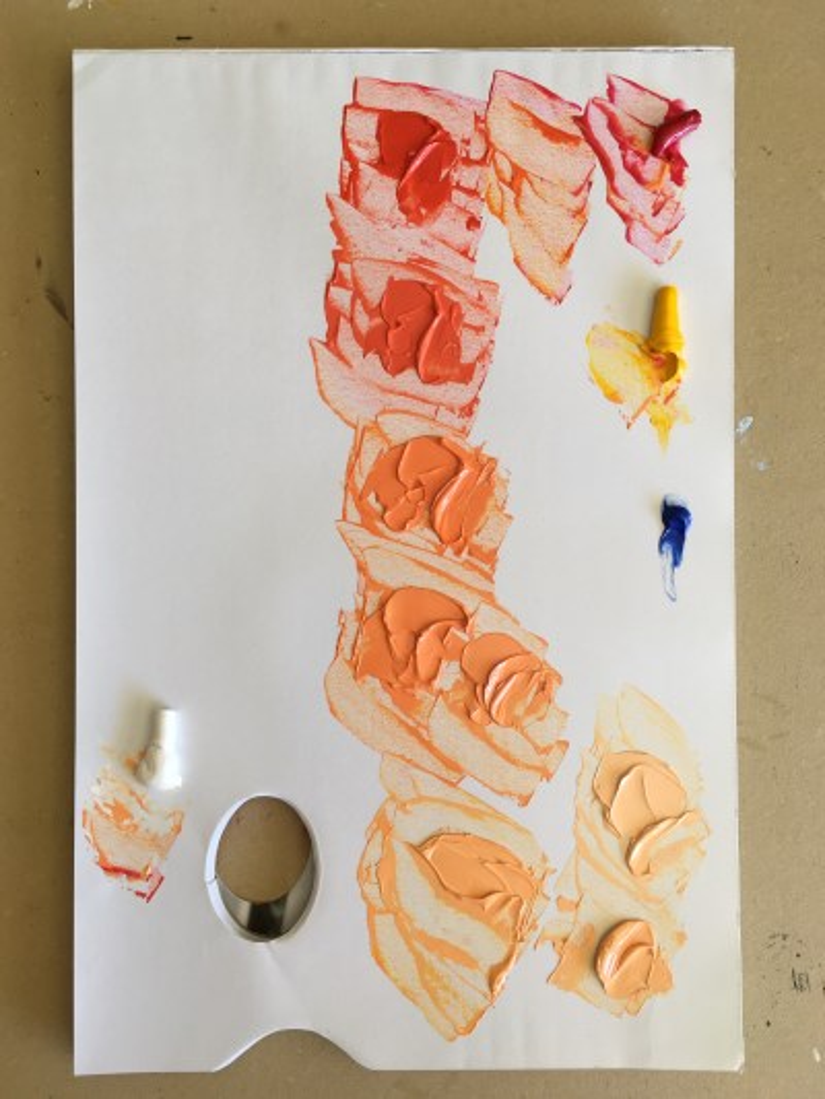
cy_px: 550
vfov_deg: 61.6
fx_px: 921
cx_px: 412
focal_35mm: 29
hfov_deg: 48.2
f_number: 2.2
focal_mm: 4.15
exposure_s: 1/50
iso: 32
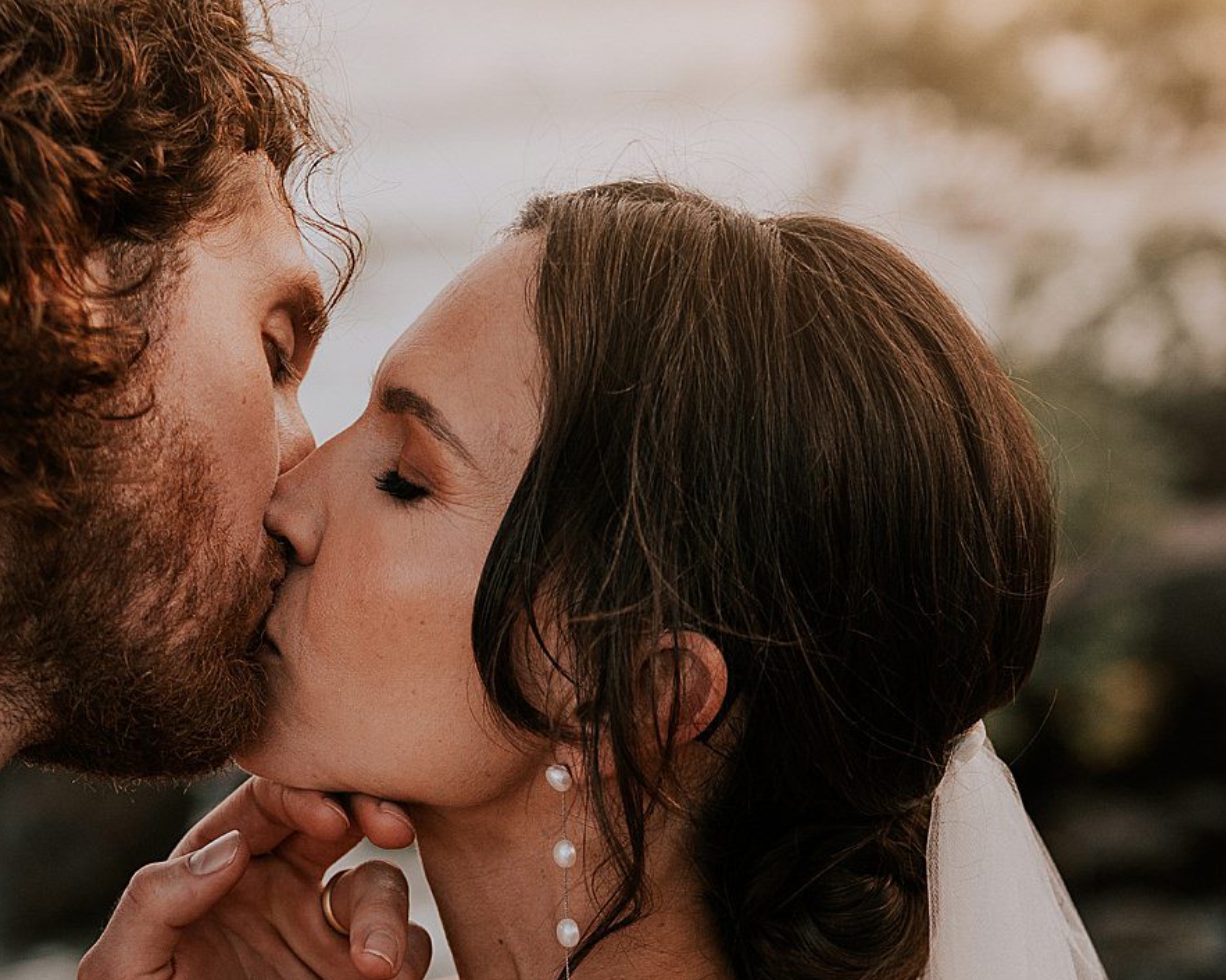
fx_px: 3374
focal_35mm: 93
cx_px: 339
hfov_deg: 20.5
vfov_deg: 16.2
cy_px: 989
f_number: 2
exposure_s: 1/2000
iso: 320
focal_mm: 35
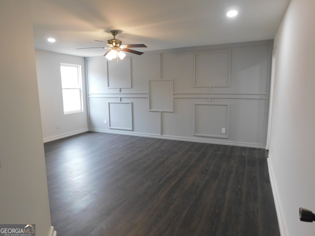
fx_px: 209
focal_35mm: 23
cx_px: 158
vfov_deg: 58.9
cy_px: 118
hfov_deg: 73.9
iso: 250
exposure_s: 1/30
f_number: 3
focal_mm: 4
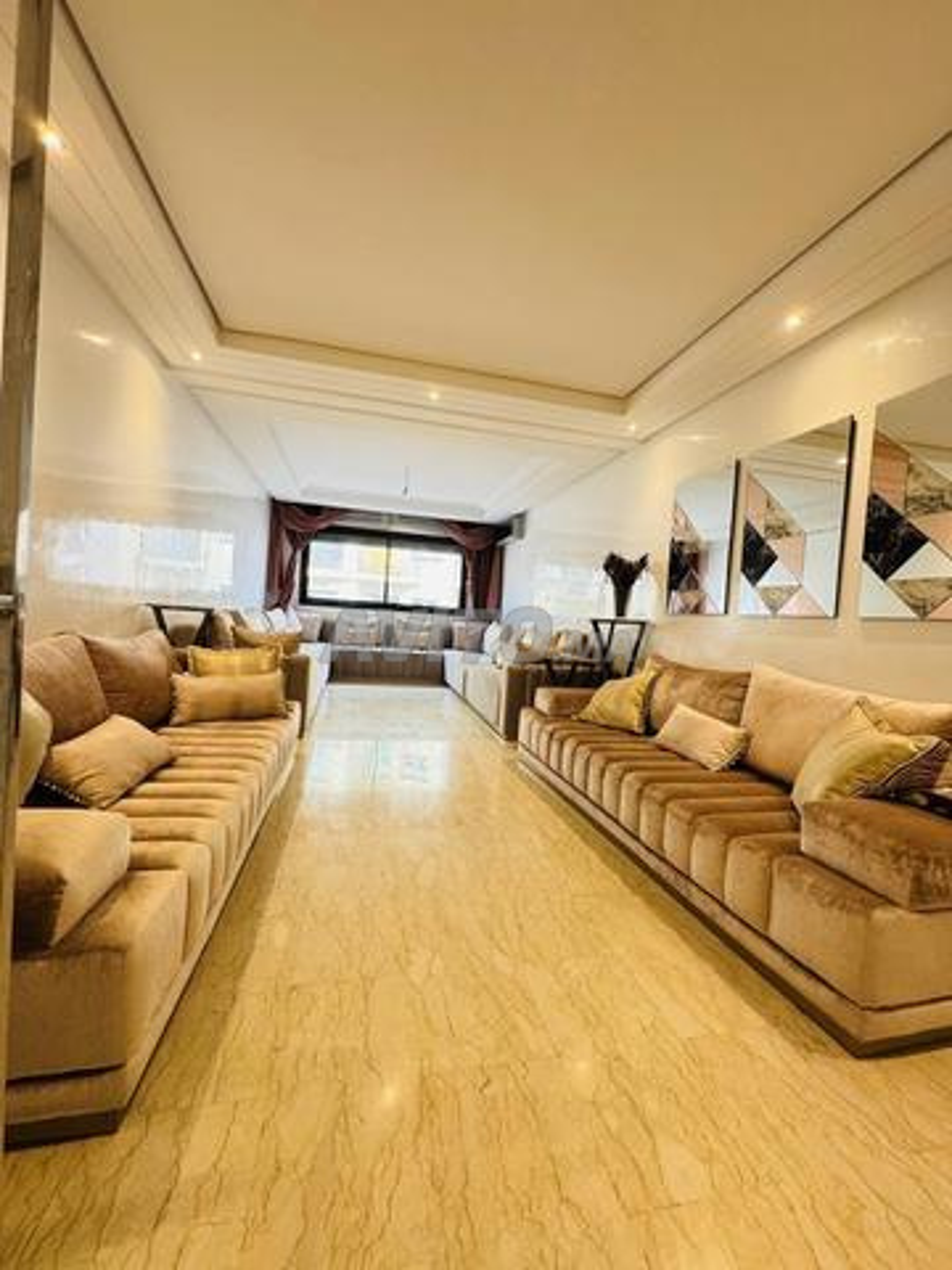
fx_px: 513
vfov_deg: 102.1
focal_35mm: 14
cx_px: 476
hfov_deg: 85.7
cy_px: 635
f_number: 2.2
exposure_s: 1/100
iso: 200
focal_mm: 2.22
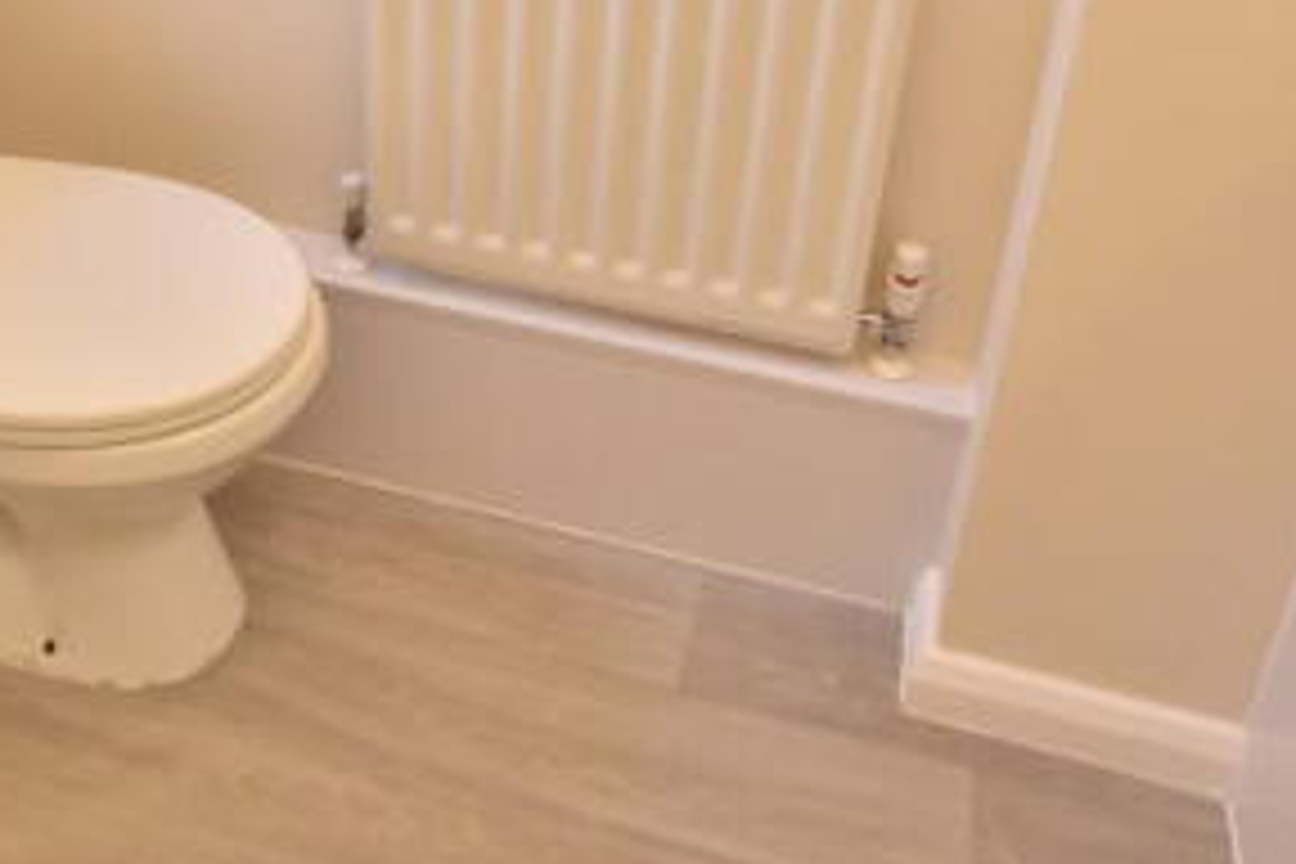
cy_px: 29
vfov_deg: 30.6
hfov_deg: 47.3
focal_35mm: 41
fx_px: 1476
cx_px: 556
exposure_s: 1/30
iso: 500
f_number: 3.8
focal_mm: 12
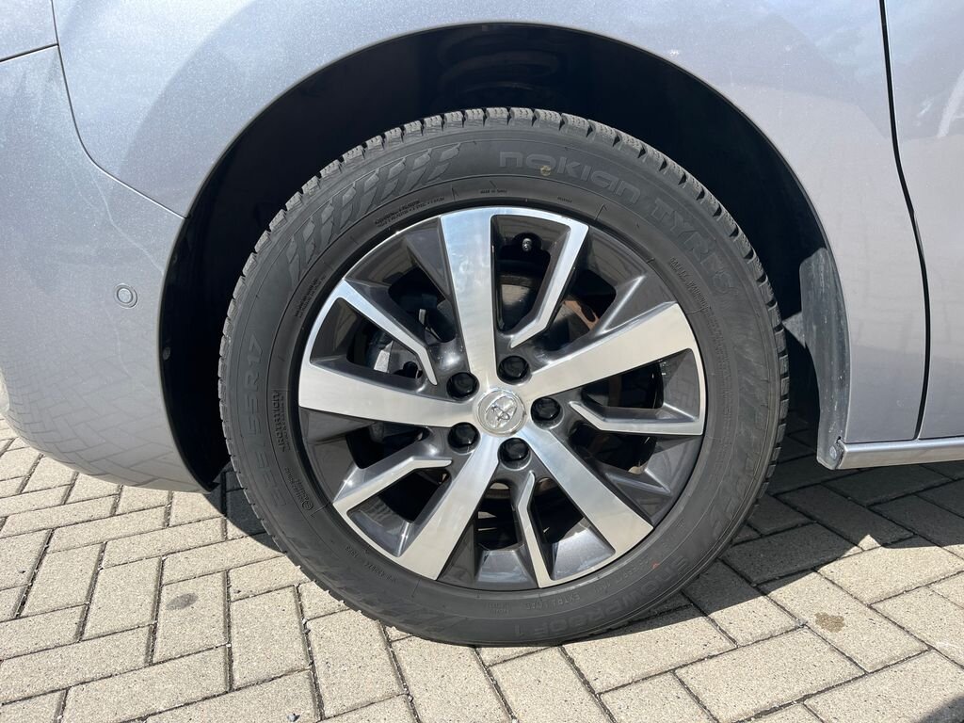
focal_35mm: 26
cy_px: 362
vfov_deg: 53.1
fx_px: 724
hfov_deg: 67.3
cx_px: 482
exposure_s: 1/2062
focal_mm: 5.1
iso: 50
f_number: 1.6
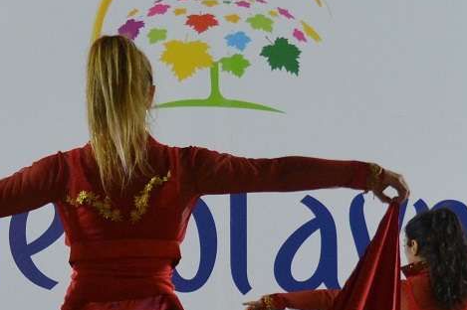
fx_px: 1659
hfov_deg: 15.8
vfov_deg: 10.6
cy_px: 304
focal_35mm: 128
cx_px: 56
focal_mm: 20
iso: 1600
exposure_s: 1/50
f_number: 3.5
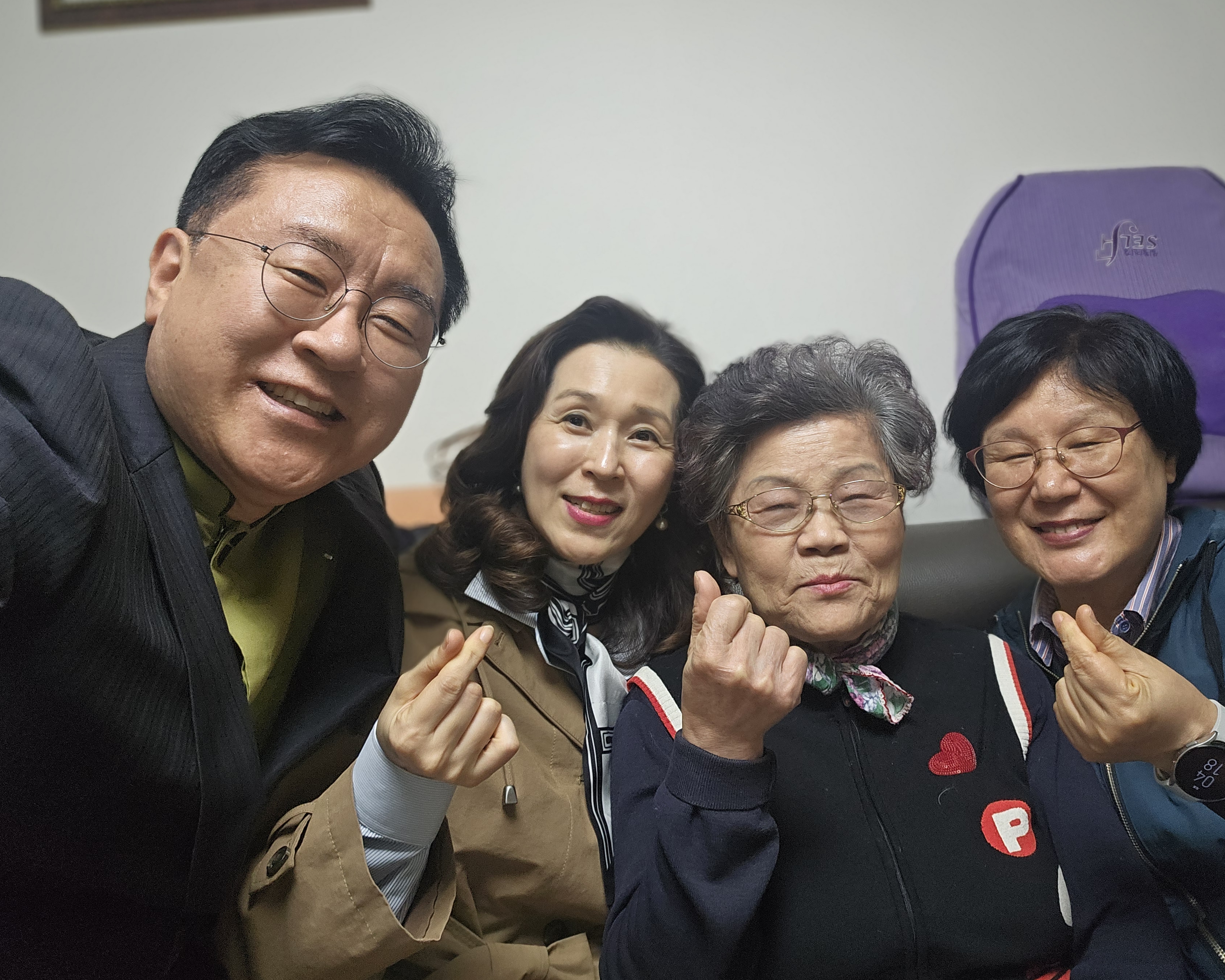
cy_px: 439
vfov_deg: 49.9
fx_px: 1051
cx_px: 657
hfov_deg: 60.4
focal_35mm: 29
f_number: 2.2
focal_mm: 3.3
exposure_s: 1/120
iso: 320
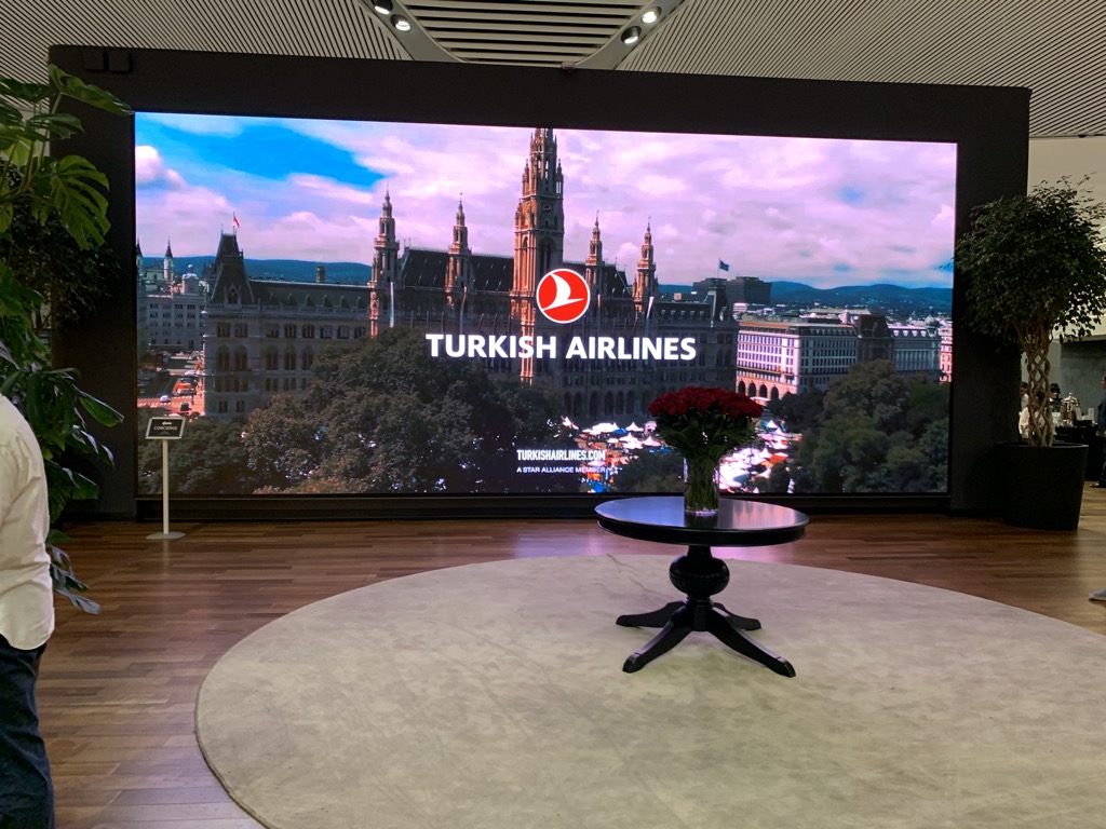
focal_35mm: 26
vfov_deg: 53.1
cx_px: 553
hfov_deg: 67.3
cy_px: 414
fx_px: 831
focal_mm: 4.25
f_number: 1.8
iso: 100
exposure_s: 1/49
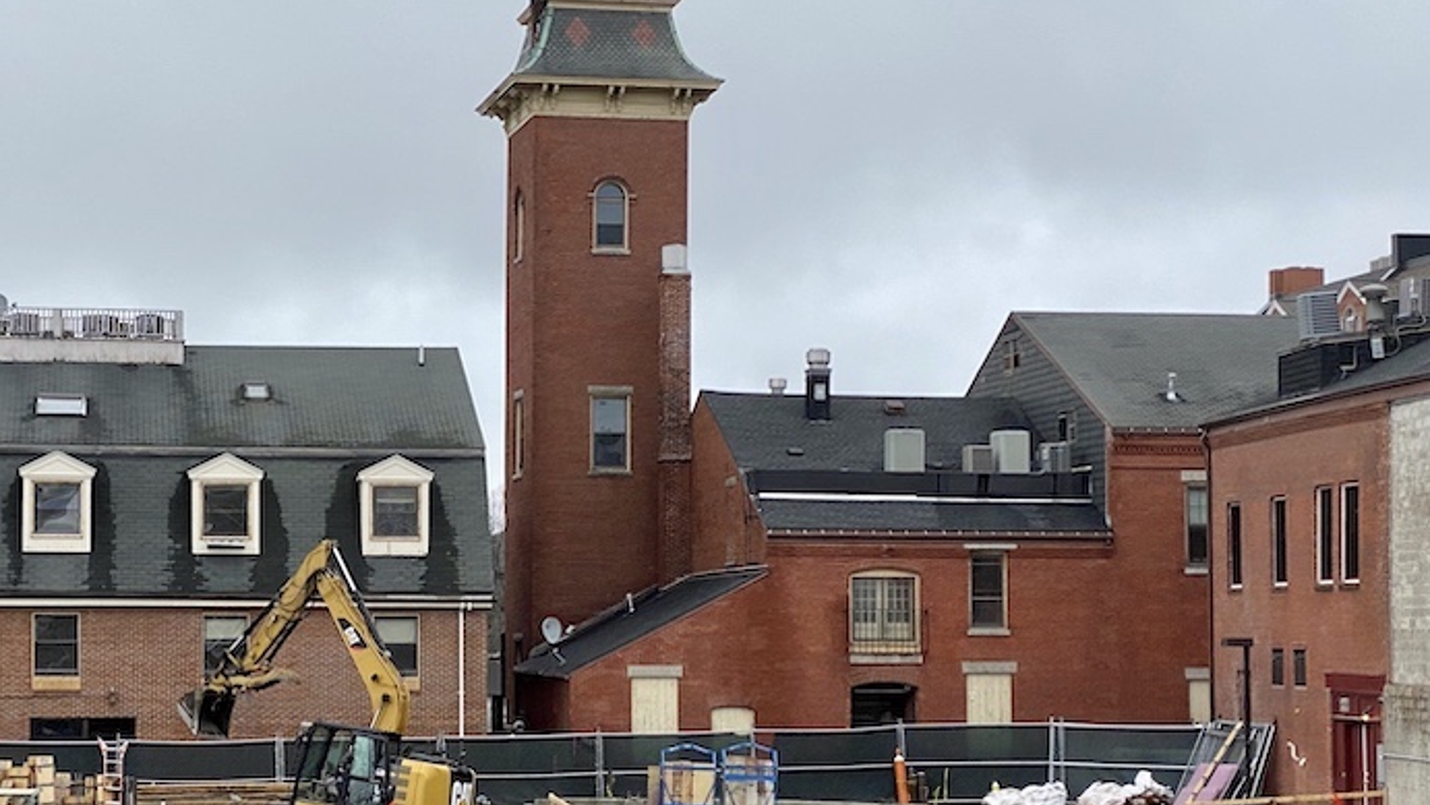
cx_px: 399
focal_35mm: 82
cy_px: 553
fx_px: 3110
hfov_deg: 25.7
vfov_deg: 14.7
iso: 20
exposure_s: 1/940
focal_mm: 6
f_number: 2
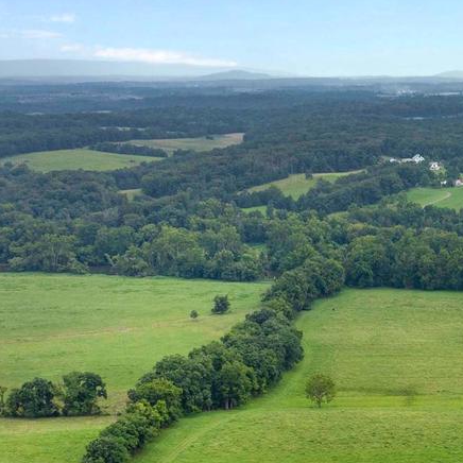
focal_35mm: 70
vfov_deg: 23.7
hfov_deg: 23.3
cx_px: 492
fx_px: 1059
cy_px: 458
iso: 100
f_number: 2.8
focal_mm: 12.29
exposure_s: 1/800
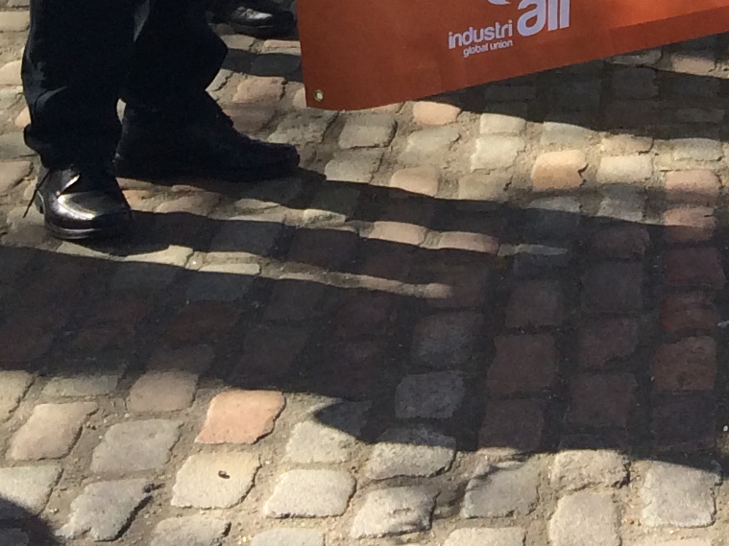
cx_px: 1276
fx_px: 2716
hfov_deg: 13.8
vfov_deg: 10.5
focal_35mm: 129
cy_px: -567
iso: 32
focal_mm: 4.12
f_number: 2.2
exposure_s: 1/672
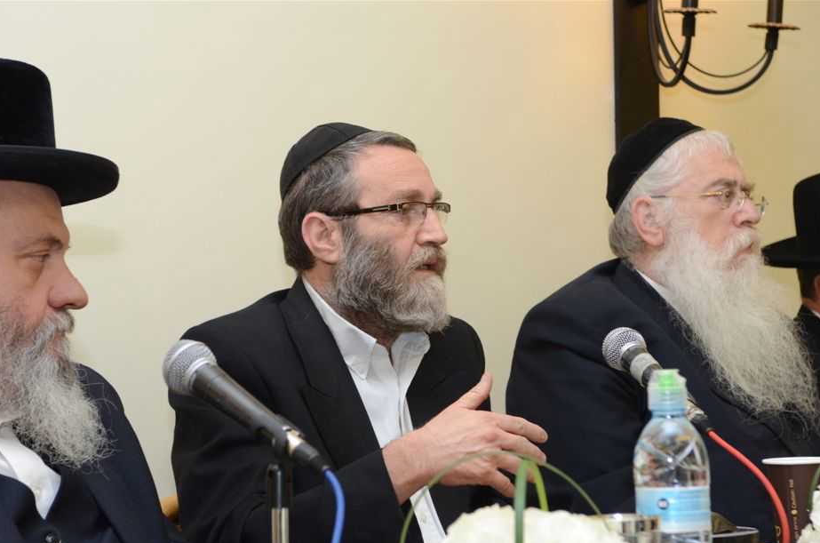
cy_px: 300
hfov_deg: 22.3
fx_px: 2081
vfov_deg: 14.9
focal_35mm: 92
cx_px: 424
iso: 1000
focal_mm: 55
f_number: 5
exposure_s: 1/125
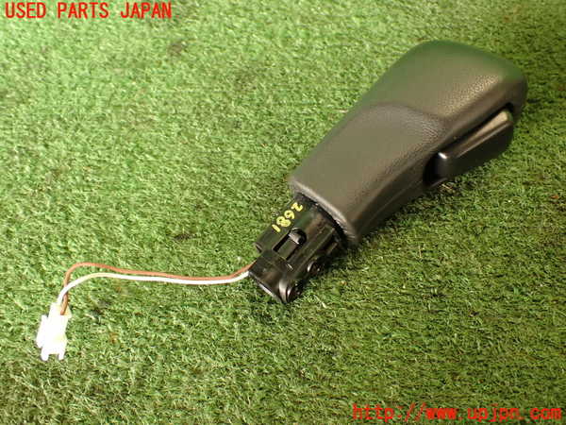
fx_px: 523
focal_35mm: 32
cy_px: 212
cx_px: 283
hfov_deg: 56.8
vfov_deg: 44.2
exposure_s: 1/30
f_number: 2.4
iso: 200
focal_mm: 5.79
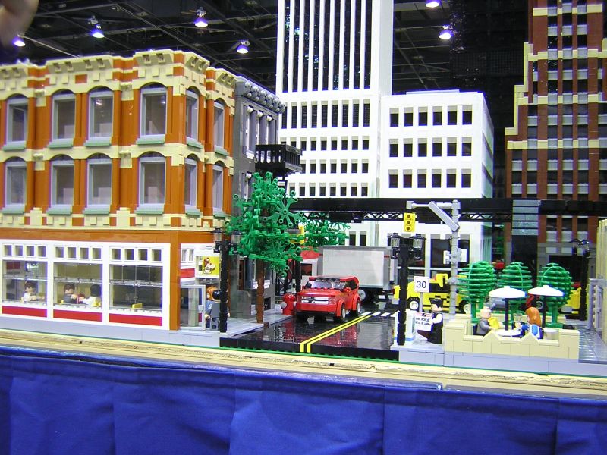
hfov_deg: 51.4
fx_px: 631
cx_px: 304
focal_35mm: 36
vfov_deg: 39.7
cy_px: 228
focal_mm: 4.7
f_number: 2.6
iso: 118
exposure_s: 1/3.2
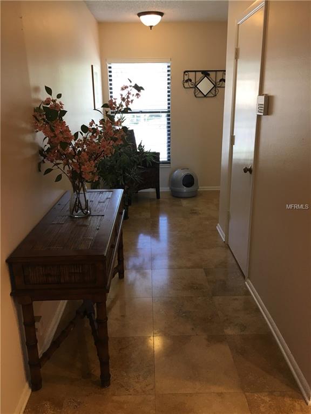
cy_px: 207
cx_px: 156
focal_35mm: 29
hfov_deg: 48.2
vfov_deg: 61.7
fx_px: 347
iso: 40
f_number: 2.2
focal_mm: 4.15
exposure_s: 1/30
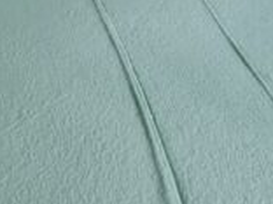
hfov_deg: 30.4
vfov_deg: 21.5
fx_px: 426
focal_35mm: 54
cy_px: -122
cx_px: -52
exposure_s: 1/50
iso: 64
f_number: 2.2
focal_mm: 2.2
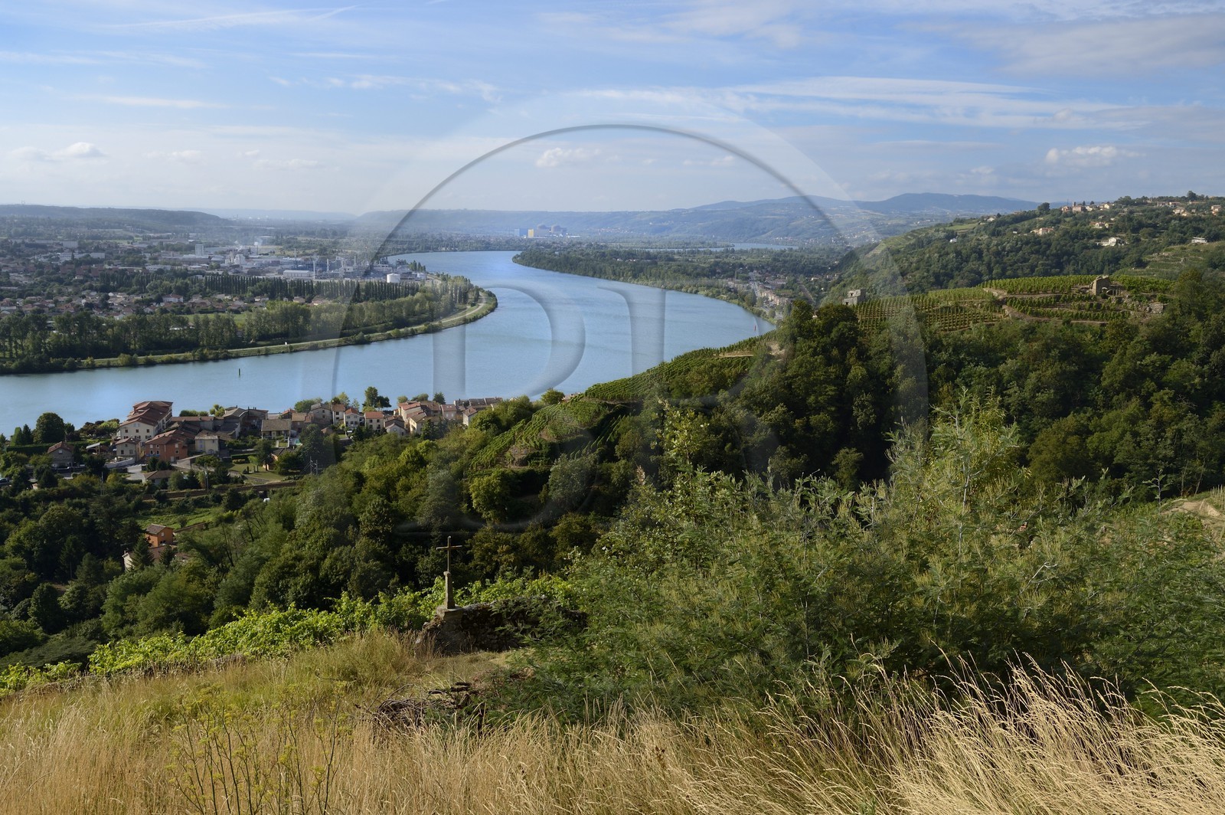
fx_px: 1088
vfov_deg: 41.0
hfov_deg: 58.8
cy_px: 408
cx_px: 612
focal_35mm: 32
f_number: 14
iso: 200
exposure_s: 1/200
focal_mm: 32
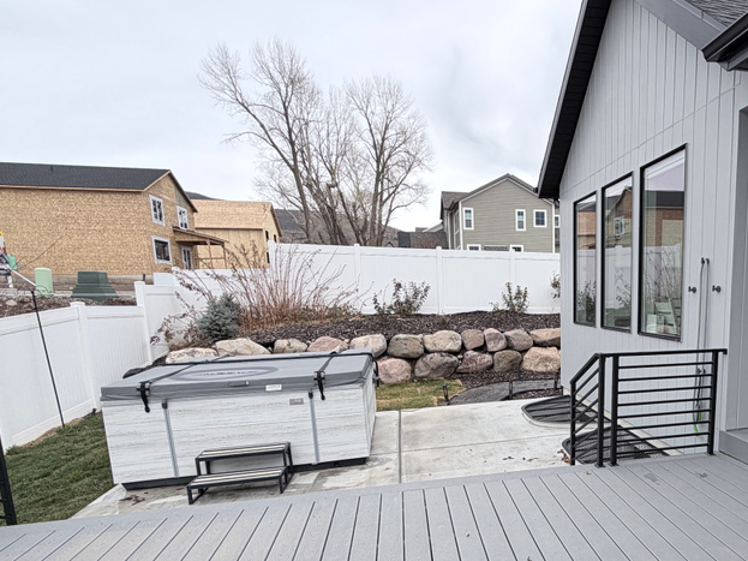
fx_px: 497
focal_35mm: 23
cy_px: 369
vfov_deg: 57.7
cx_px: 539
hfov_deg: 70.1
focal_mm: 2.22
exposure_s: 1/265
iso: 50
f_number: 2.2
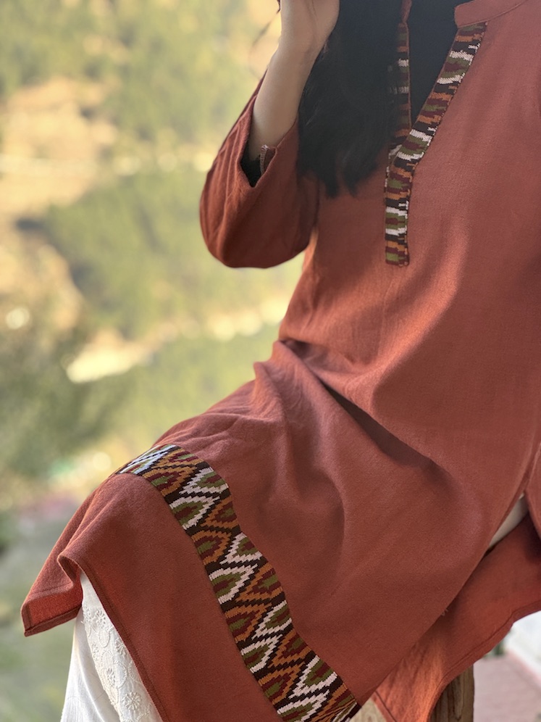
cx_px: 270
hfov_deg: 19.1
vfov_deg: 25.3
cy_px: 361
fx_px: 1605
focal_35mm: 77
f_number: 2.8
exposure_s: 1/99
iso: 40
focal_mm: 9
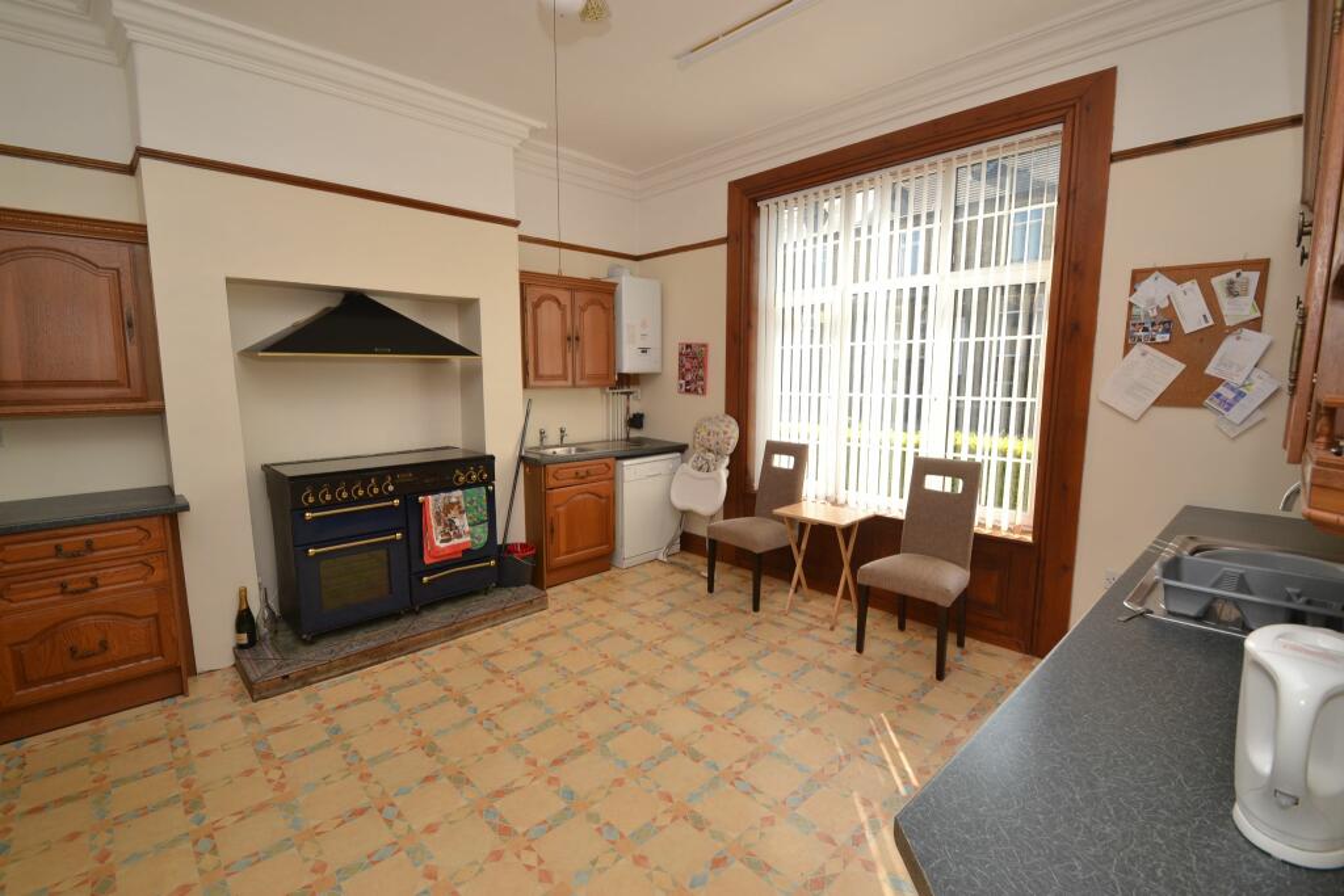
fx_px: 560
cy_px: 448
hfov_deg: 100.4
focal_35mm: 15
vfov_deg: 77.3
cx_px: 672
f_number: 5.6
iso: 140
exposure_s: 1/125
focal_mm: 10
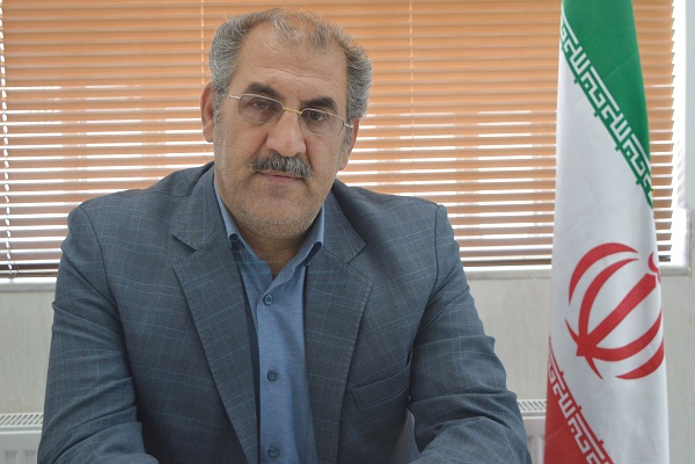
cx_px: 348
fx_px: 1158
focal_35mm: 60
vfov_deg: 22.6
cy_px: 232
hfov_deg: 33.4
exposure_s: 1/60
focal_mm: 40
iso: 1800
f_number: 4.8
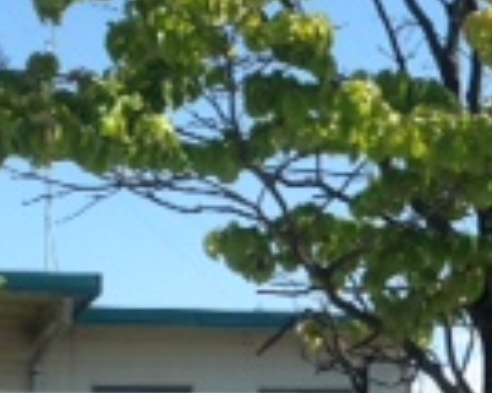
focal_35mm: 154
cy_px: 371
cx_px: 797
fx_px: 2241
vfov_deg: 10.0
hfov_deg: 11.8
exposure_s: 1/1043
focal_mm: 4.13
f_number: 2.4
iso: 50
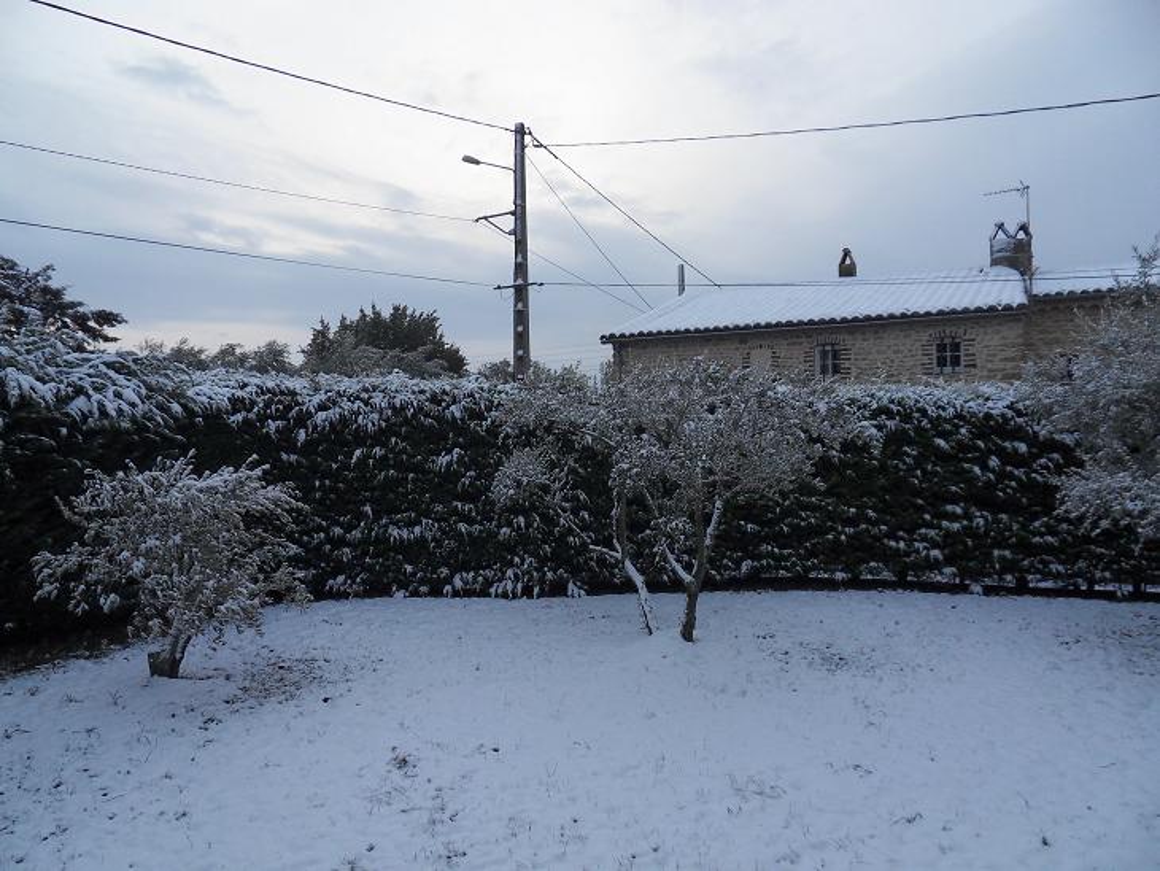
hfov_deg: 71.6
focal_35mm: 24
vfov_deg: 56.8
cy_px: 436
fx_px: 805
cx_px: 580
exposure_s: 1/90
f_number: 7.5
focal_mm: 4.2
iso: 80
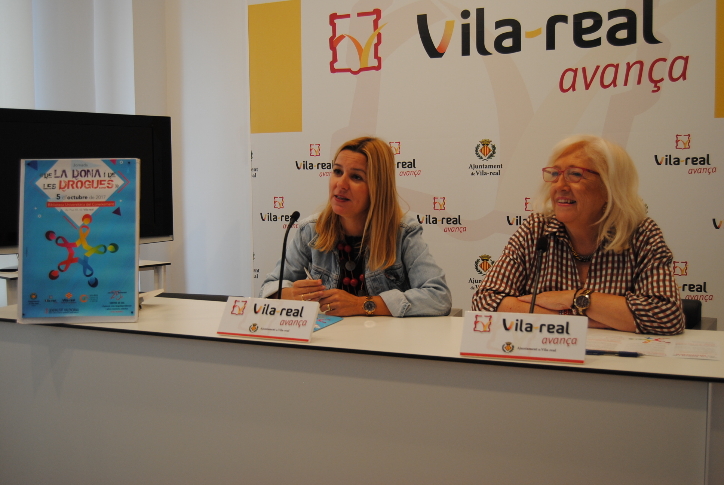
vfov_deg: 34.3
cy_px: 242
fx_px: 785
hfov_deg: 49.5
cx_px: 362
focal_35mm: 39
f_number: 4
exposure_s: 1/60
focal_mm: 26
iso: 200
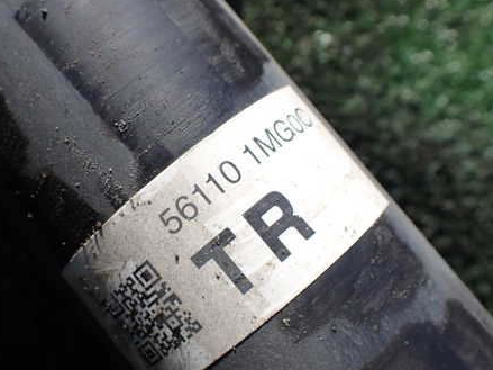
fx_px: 584
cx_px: 195
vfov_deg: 35.1
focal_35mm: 41
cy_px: 209
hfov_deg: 45.5
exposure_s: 1/640
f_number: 3.2
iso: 100
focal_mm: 5.4
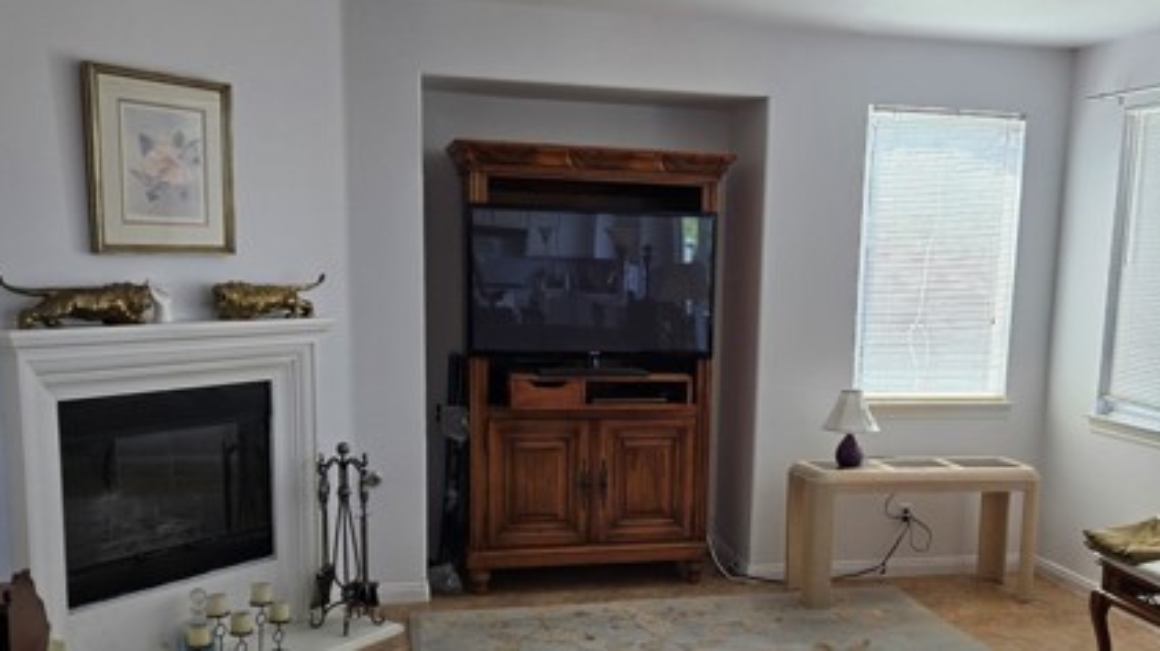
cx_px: 695
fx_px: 1168
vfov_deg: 30.9
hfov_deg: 52.4
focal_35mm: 38
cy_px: 434
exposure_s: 1/180
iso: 64
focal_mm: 5.4
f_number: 1.8
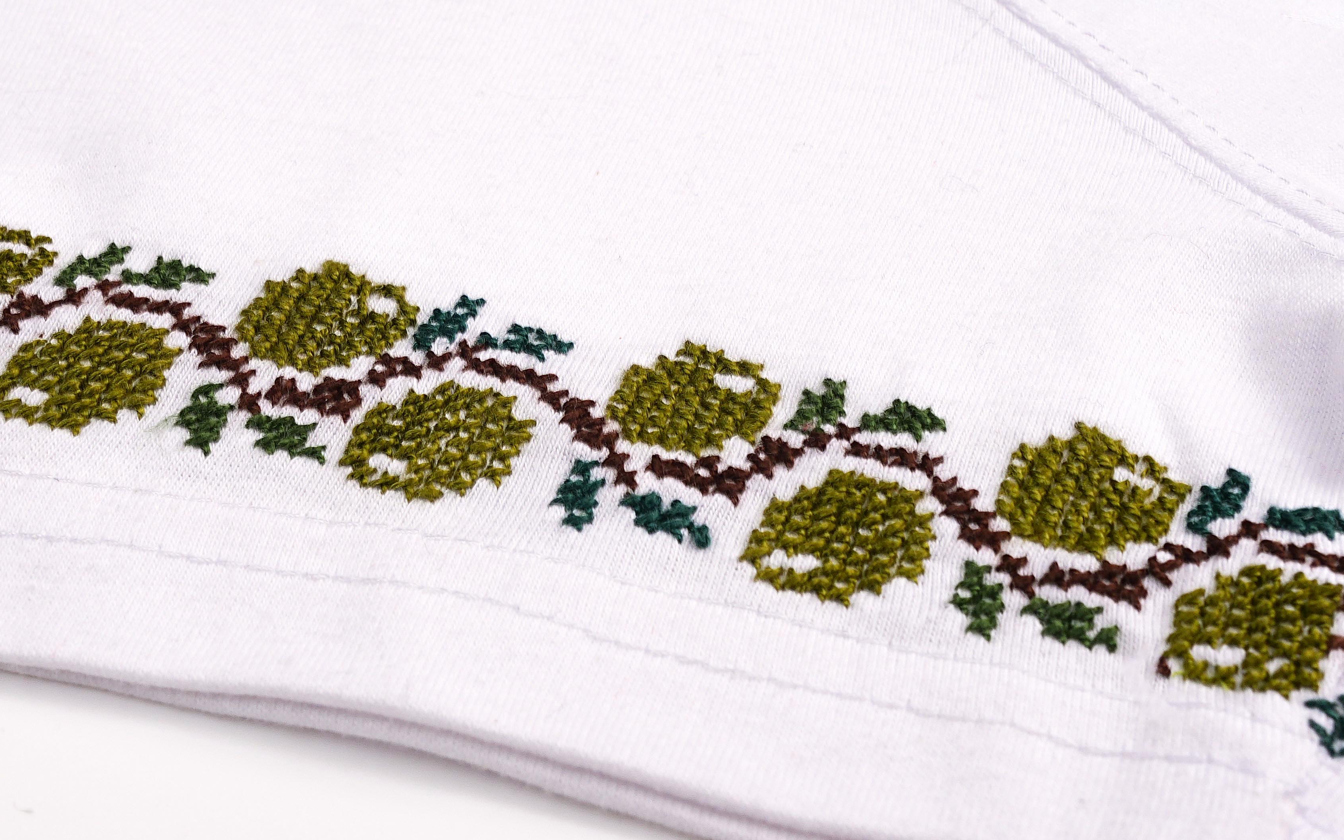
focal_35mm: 68
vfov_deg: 19.1
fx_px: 2491
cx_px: 452
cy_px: 324
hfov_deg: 30.0
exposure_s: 1/125
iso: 100
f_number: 10
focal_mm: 24
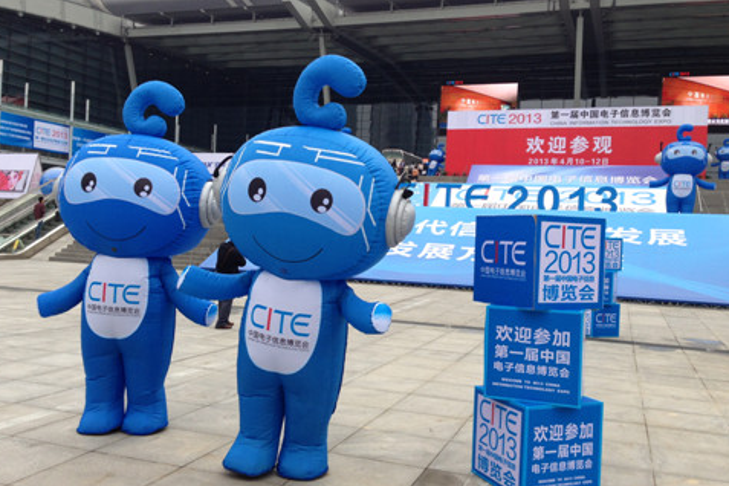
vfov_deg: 36.9
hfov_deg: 53.1
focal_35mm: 36
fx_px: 729
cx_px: 359
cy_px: 236
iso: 50
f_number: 2.4
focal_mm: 4.13
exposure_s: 1/616
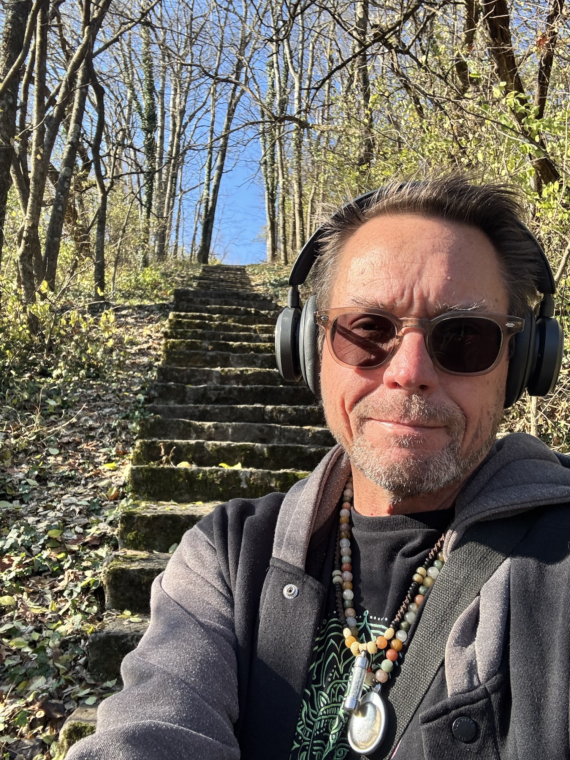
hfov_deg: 46.8
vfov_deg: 60.0
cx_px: 285
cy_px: 380
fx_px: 659
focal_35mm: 30
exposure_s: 1/363
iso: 25
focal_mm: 2.69
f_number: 1.9
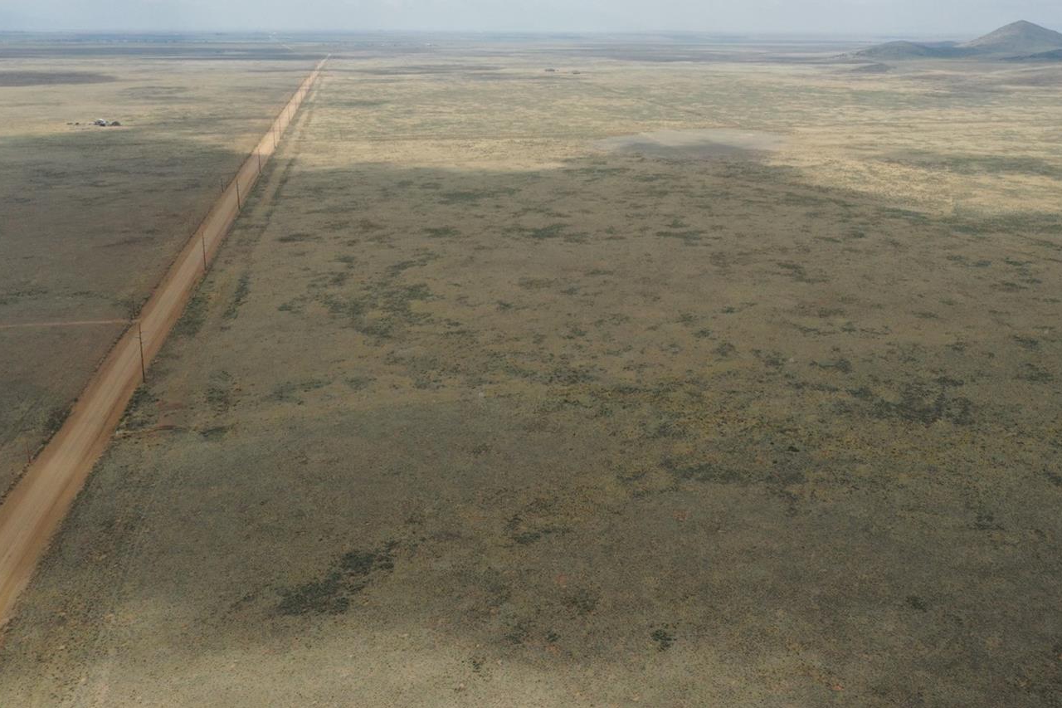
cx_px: 607
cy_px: 269
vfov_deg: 37.6
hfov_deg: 54.2
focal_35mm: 35
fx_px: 1032
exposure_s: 1/1000
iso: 400
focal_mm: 10.26
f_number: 9
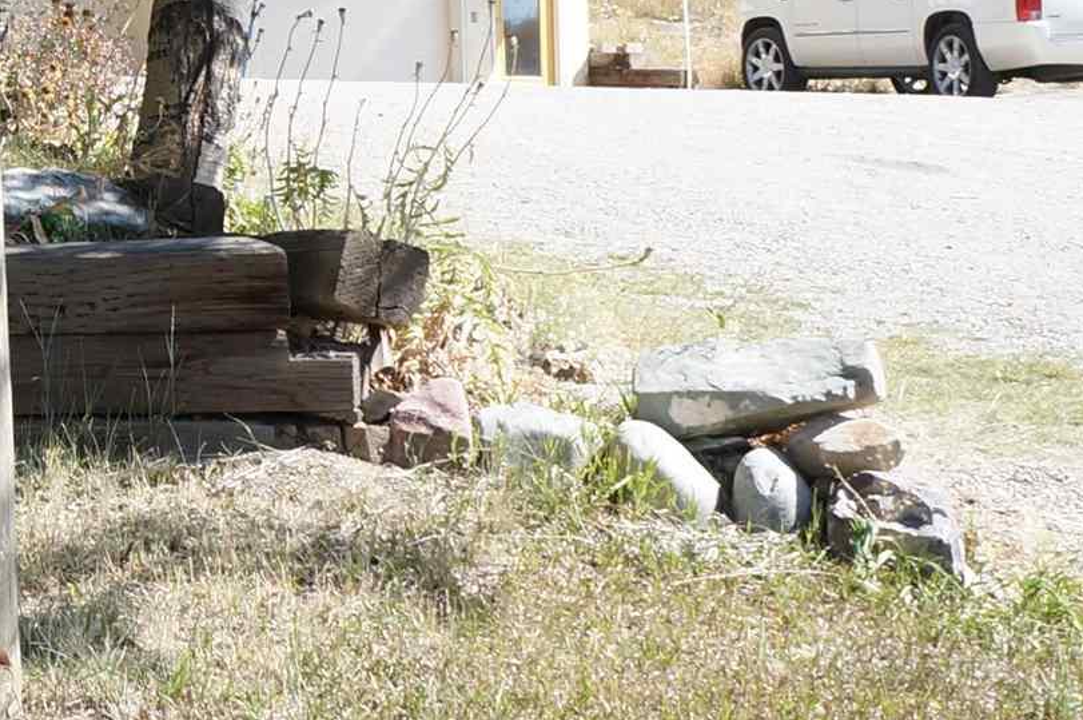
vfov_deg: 12.1
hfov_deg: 17.1
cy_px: -372
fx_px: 3242
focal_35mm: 108
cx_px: -535
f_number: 7.1
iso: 200
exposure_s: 1/200
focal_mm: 19
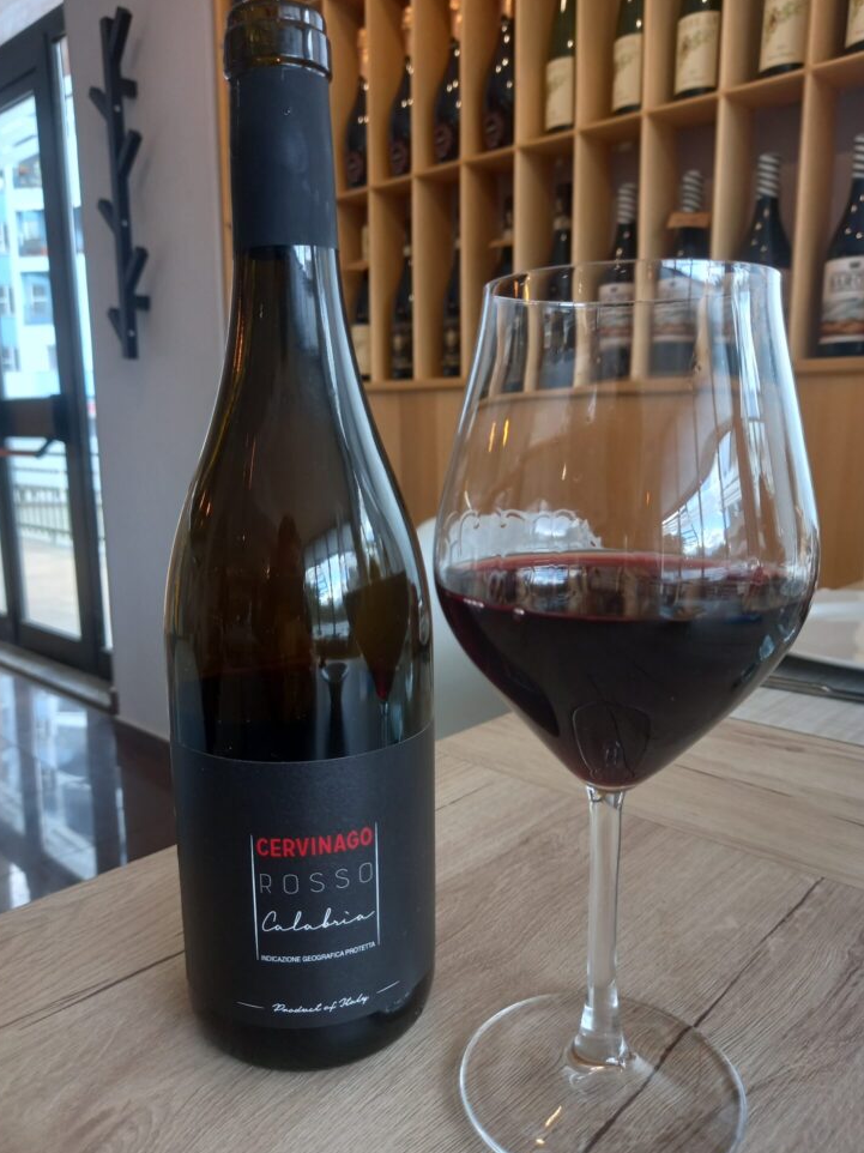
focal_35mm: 26
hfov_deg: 53.0
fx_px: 866
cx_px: 433
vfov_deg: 67.3
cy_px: 591
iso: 64
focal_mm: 4.6
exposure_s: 1/50
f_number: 2
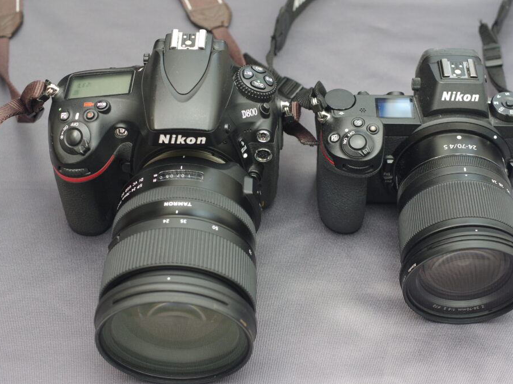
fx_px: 844
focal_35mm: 57
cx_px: 286
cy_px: 194
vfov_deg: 25.6
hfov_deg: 33.8
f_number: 5
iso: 800
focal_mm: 35
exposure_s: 1/40
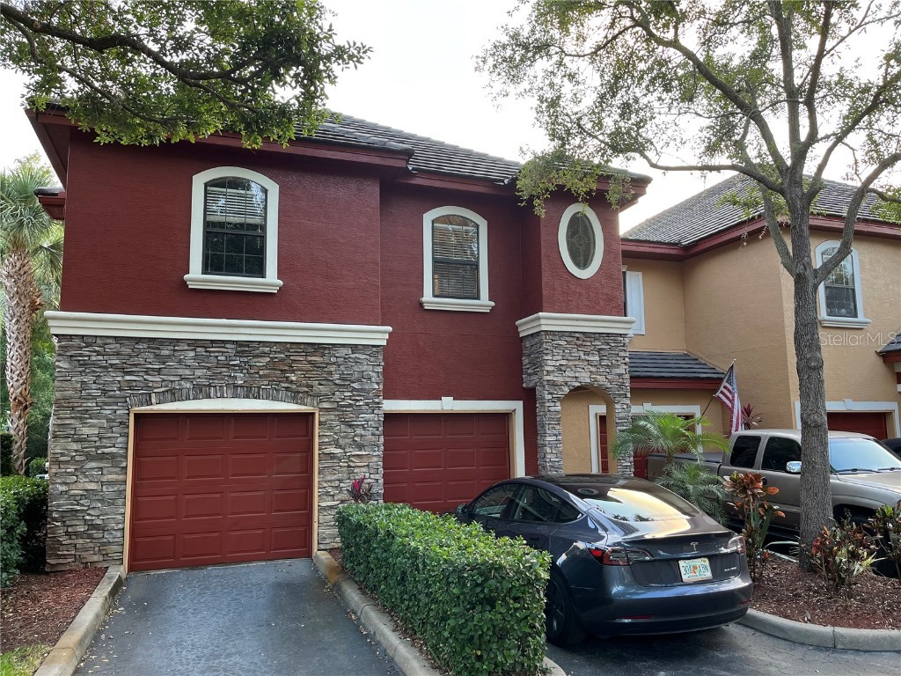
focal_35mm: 26
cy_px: 338
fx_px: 677
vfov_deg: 53.1
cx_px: 450
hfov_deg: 67.3
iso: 80
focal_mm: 5.1
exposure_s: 1/121
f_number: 1.6
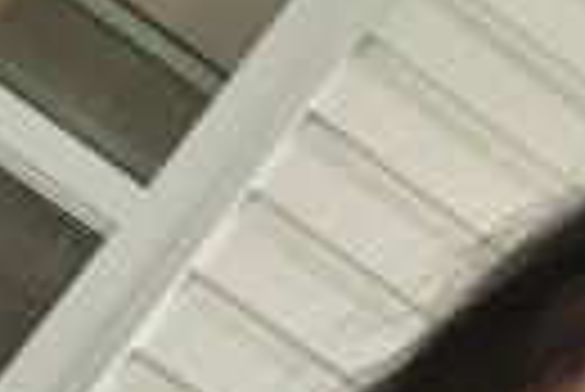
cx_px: 616
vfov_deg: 14.9
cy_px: 694
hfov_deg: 23.7
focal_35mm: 81
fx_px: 1318
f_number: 2.2
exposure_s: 1/15
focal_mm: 2.71
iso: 1600
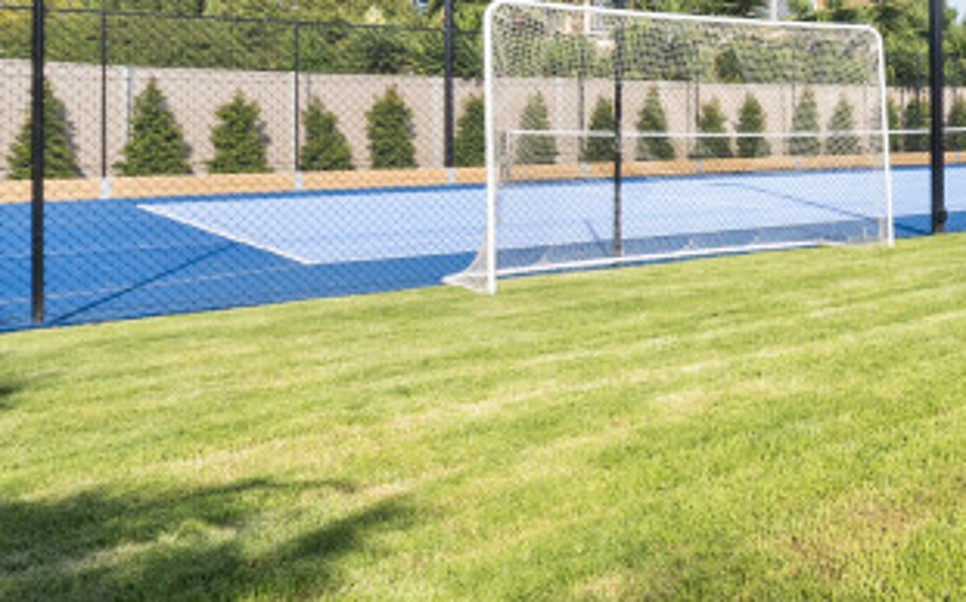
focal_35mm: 42
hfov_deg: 34.7
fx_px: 1105
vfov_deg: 30.0
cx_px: 1227
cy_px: 143
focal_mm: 16
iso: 400
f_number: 7.1
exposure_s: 1/320
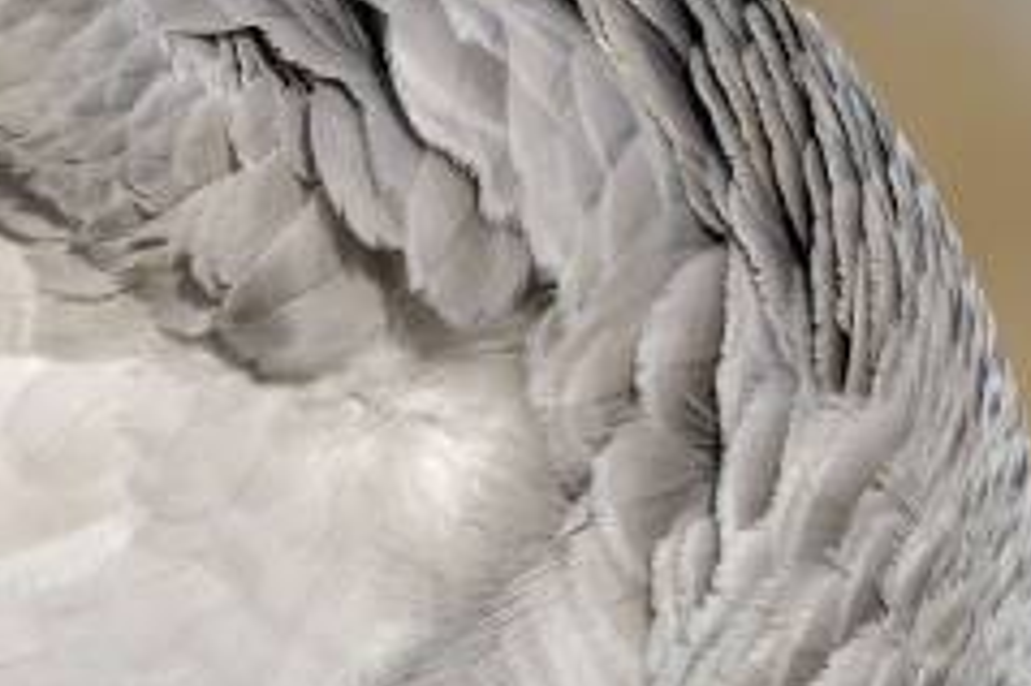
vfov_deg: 1.0
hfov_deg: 1.5
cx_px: 1169
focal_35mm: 1340
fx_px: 38348
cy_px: 645
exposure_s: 1/800
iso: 800
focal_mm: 400
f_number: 9
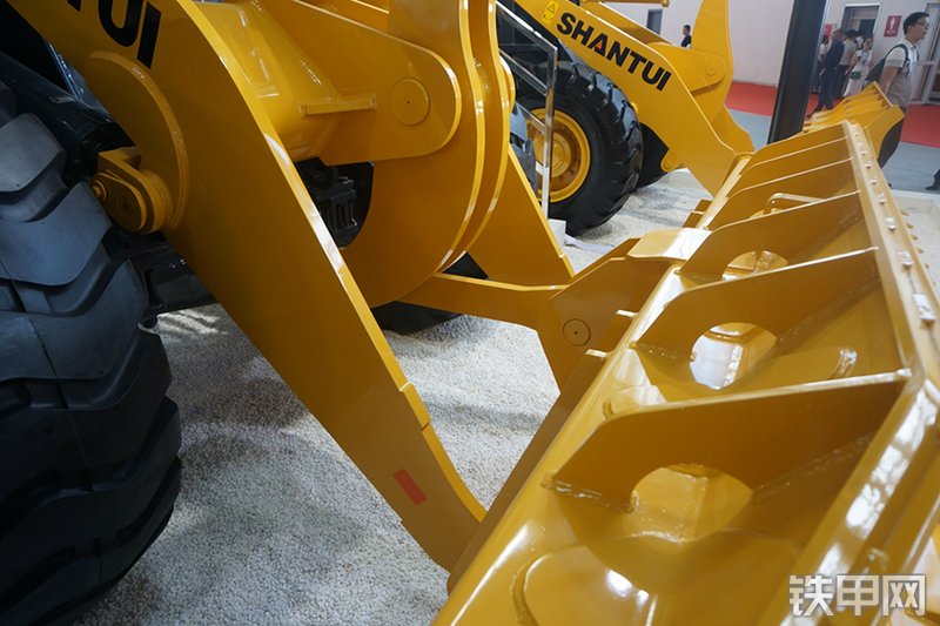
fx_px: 626
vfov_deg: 53.1
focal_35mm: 24
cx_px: 470
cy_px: 313
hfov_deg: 73.8
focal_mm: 16
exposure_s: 1/60
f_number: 4
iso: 400
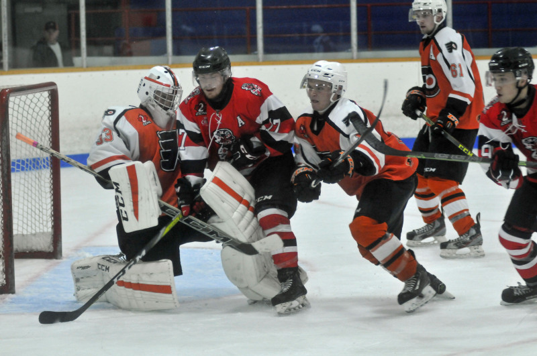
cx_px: 268
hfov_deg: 15.9
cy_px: 178
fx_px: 1922
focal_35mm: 129
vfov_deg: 10.6
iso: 1600
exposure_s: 1/320
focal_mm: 86
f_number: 3.2
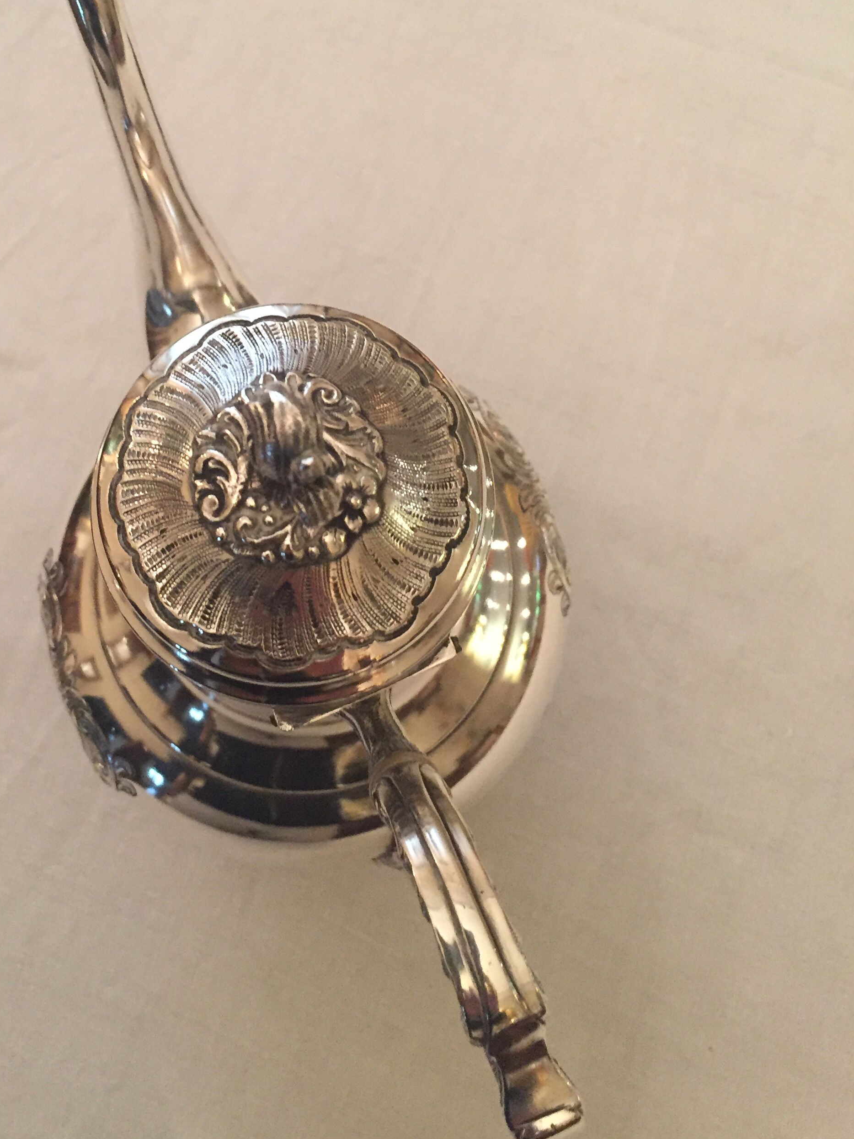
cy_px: 423
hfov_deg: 37.4
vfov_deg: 48.5
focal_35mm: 38
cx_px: 304
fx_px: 1250
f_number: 2.2
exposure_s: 1/20
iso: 250
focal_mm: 4.15
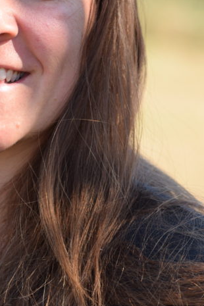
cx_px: -12
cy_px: 113
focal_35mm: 446
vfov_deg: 4.6
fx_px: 3792
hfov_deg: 3.1
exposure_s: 1/160
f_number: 4.8
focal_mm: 135
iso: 100
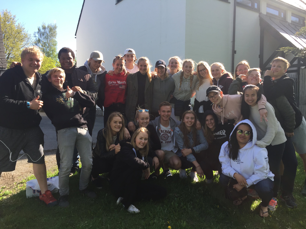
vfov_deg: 48.2
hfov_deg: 61.7
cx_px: 153
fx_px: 256
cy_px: 114
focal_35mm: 29
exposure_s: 1/501
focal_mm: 4.15
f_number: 2.2
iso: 32
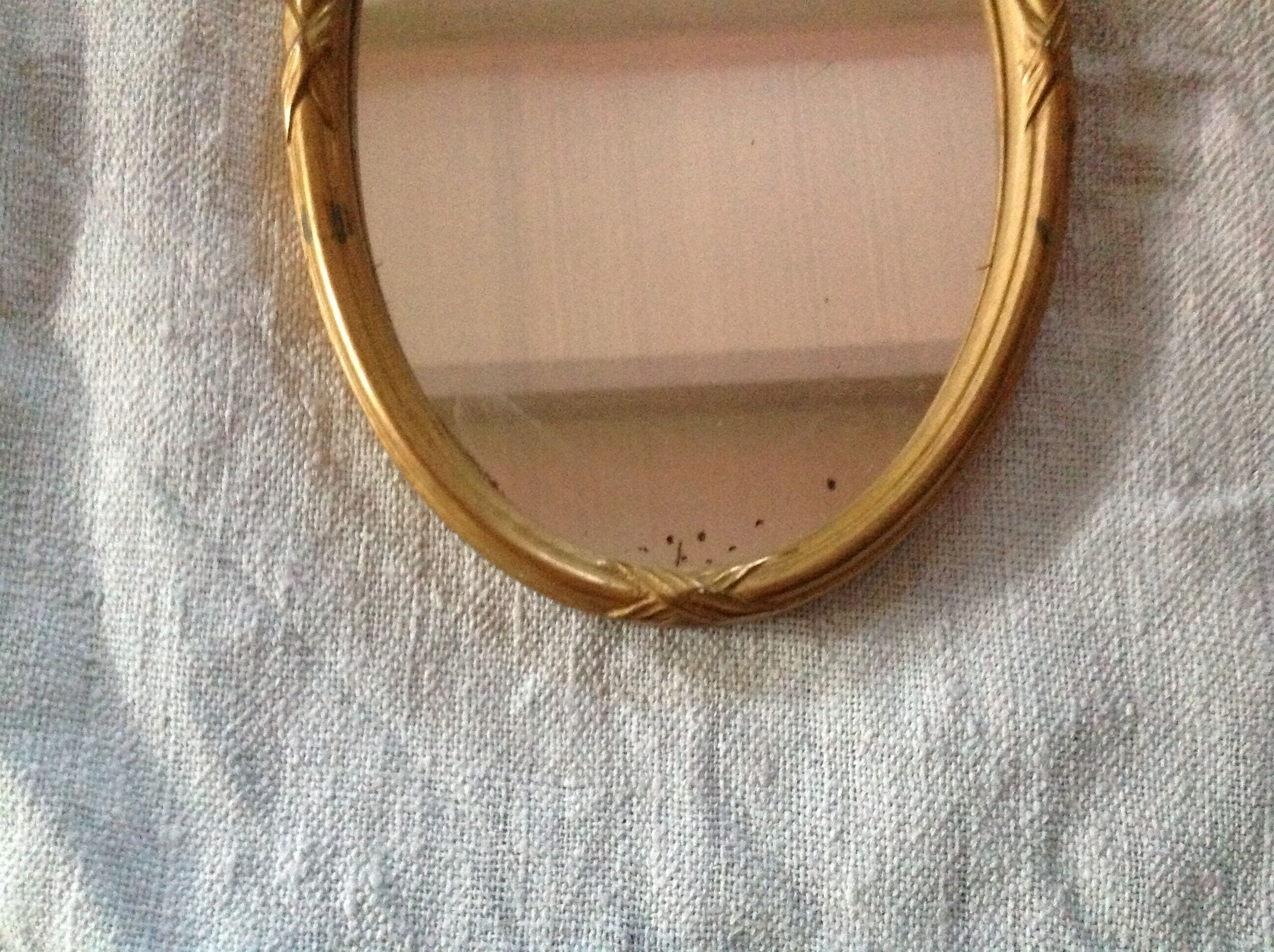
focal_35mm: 35
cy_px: 476
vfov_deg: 40.6
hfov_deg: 52.7
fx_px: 1286
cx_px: 637
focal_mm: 4.28
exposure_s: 1/15
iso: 800
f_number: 2.4
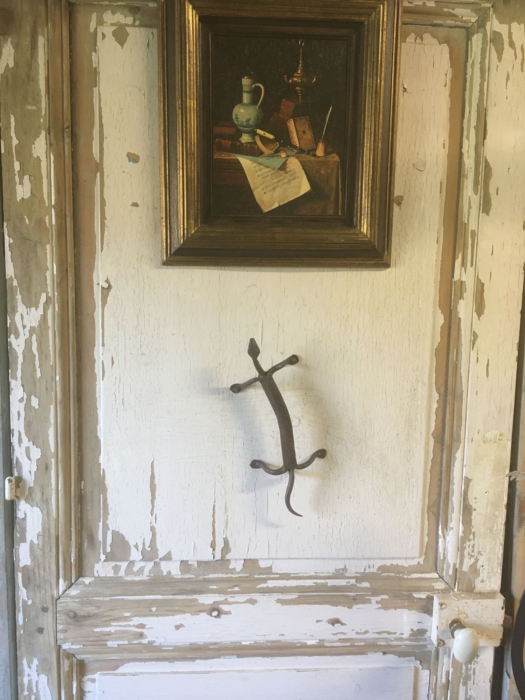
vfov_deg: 61.7
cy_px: 350
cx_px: 262
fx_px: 586
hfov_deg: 48.2
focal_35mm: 29
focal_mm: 4.15
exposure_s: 1/33
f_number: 2.2
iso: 160
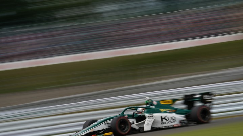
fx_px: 1359
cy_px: 76
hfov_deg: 10.2
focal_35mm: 211
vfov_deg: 5.8
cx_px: 122
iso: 100
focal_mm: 200
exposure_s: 1/20
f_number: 32
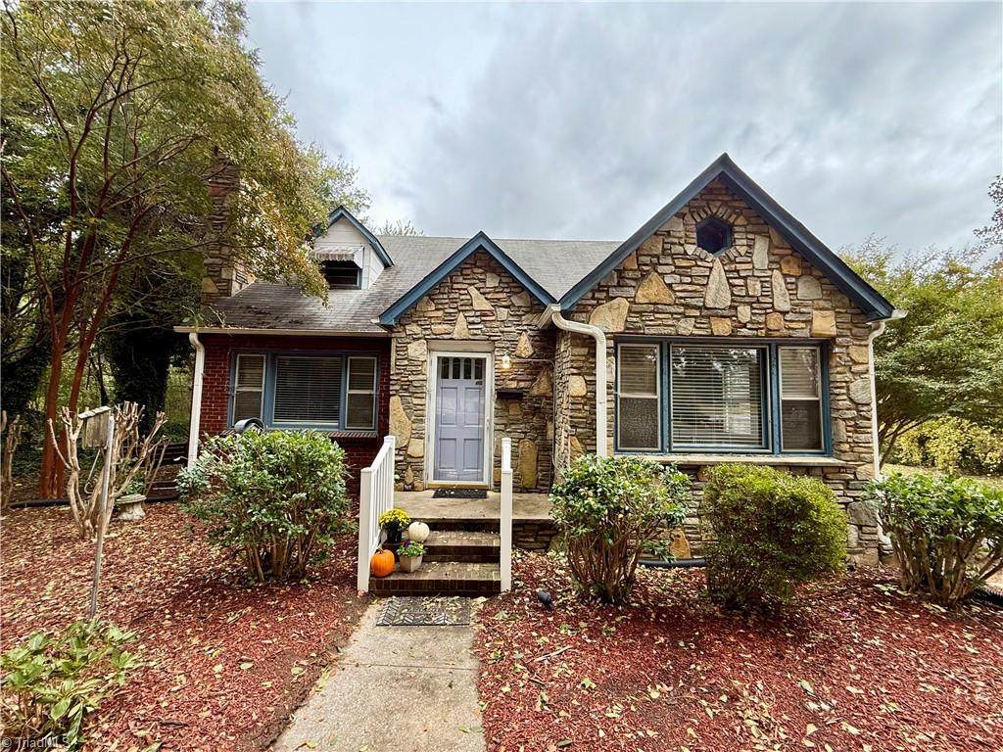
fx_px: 406
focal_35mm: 14
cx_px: 502
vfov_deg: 85.7
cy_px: 376
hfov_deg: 102.1
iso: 64
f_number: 2.2
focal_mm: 2.22
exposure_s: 1/166
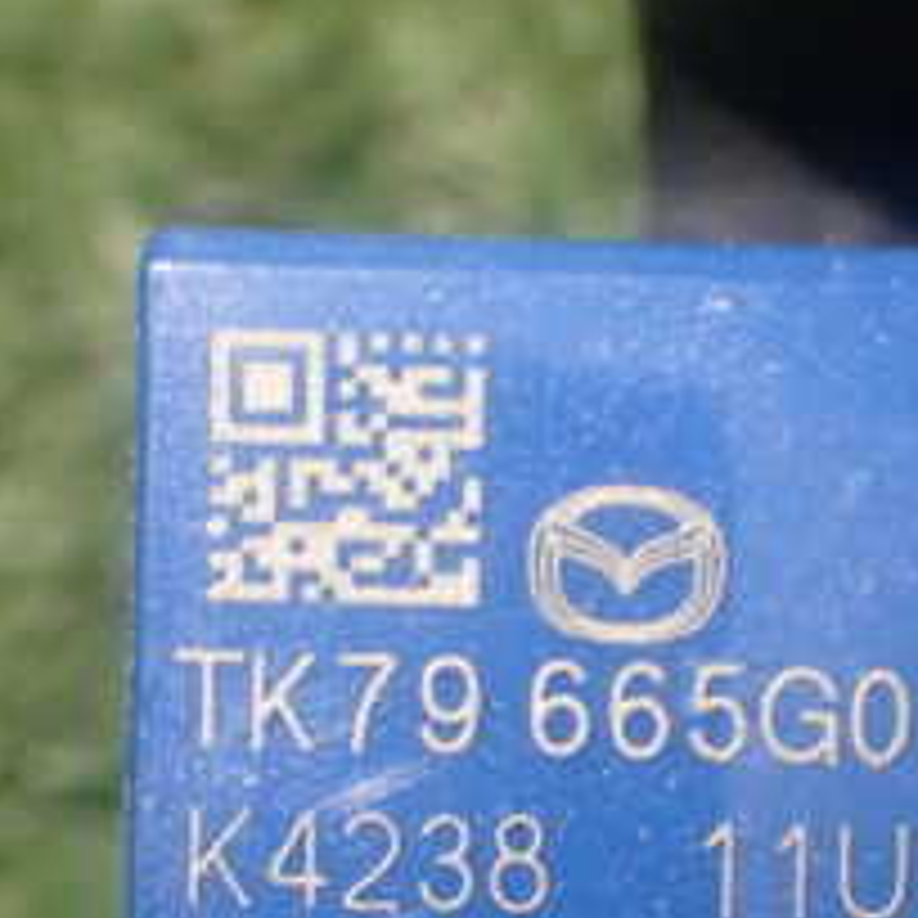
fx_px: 3660
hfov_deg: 14.3
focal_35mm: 122
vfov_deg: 14.2
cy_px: 706
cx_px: 621
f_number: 3.1
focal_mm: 8.4
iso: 320
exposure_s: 1/50
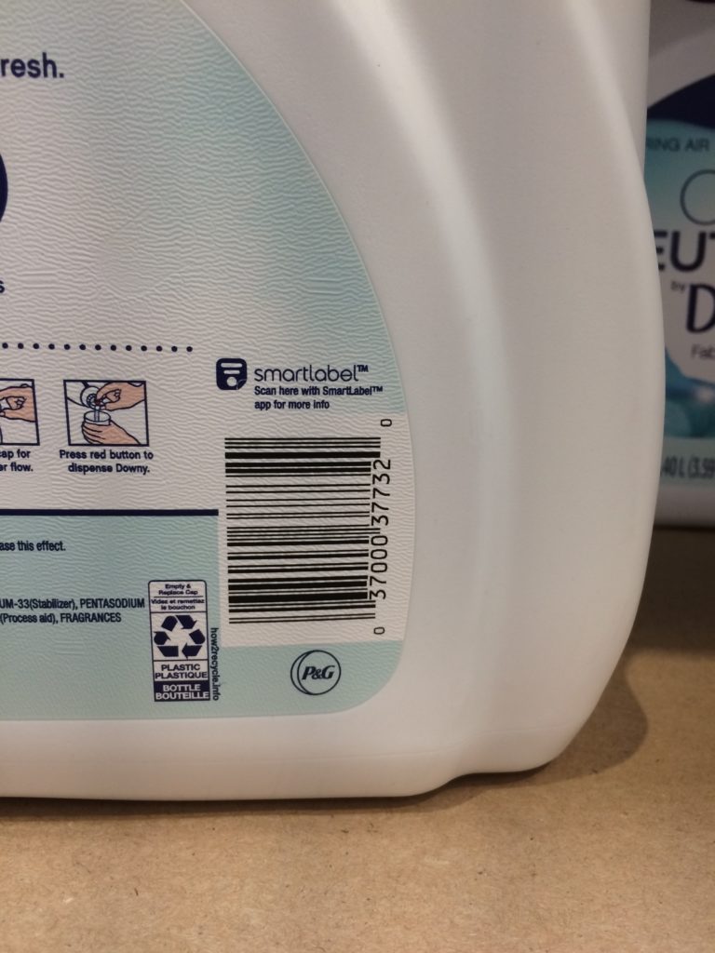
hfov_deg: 48.2
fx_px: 799
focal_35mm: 29
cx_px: 358
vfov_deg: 61.7
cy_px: 476
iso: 64
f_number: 2.2
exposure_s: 1/33
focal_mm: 4.15
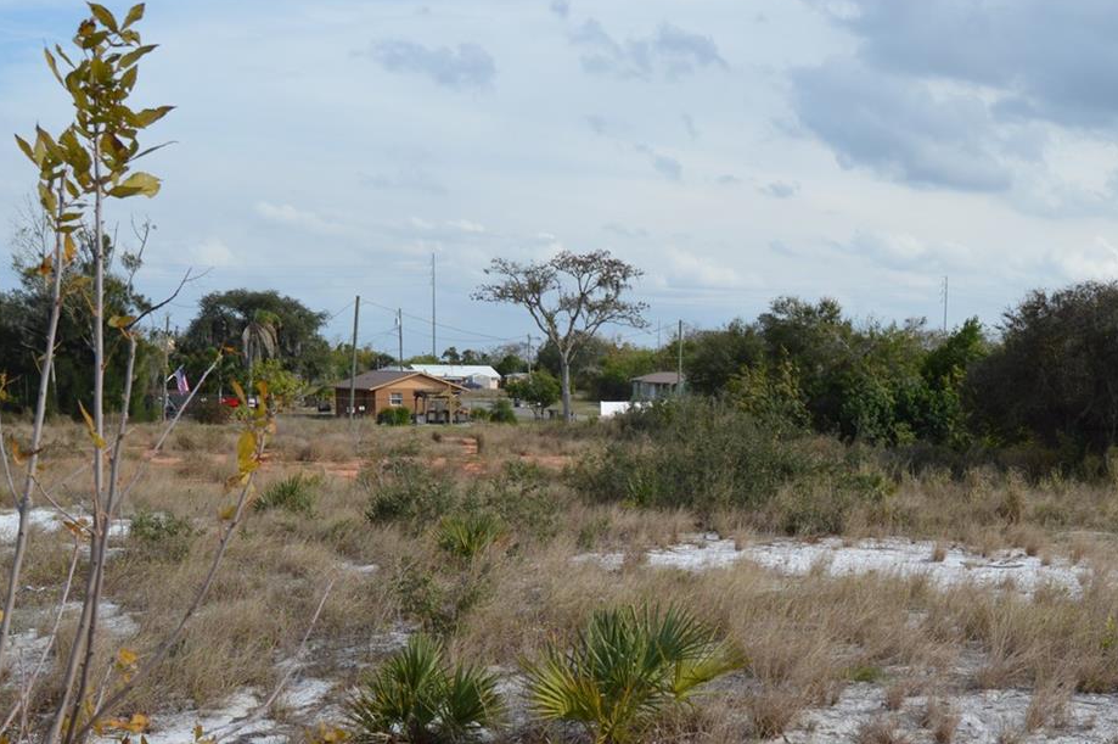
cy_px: 613
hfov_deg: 40.8
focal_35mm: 47
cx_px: 831
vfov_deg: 27.9
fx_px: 1458
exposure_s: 1/250
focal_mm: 18
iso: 100
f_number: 7.1
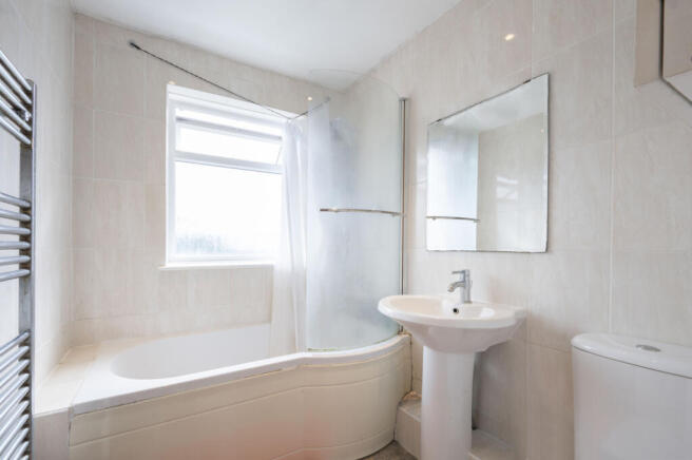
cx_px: 346
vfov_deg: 81.1
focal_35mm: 14
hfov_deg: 104.3
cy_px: 230
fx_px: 269
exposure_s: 1/8
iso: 250
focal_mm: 14
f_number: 16
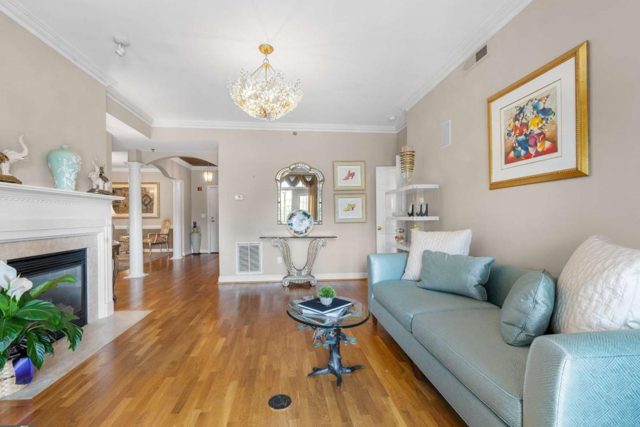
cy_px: 220
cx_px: 311
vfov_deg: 77.3
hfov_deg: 100.4
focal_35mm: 15
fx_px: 267
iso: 640
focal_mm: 14
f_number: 8
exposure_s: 1/5
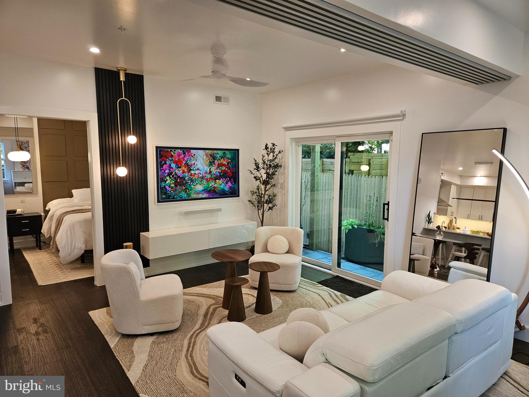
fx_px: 351
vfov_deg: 58.9
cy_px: 198
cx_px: 264
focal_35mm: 23
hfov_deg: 73.9
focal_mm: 5.4
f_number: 1.8
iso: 200
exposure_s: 1/120
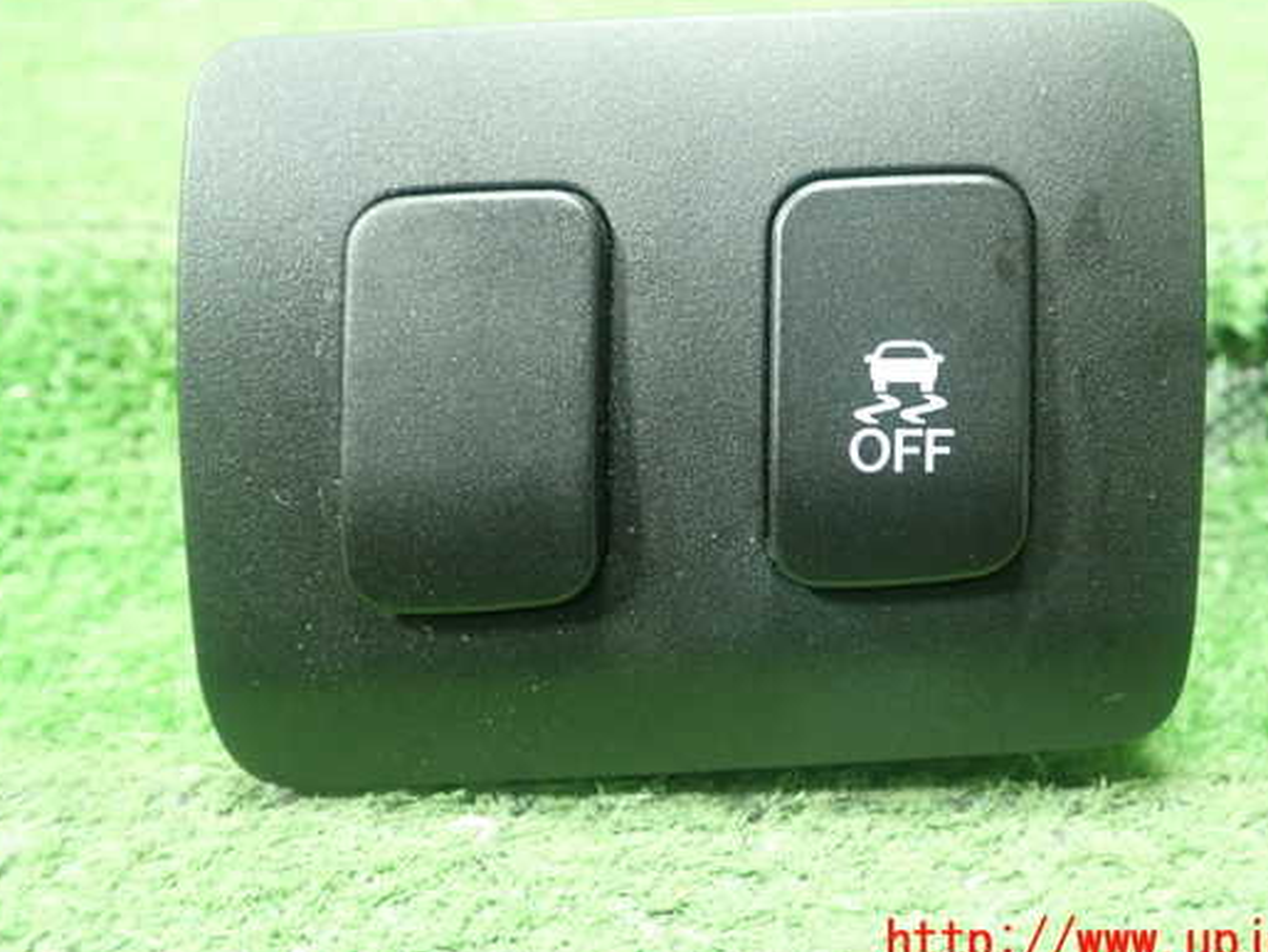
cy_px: 419
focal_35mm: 35
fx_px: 1283
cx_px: 703
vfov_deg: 40.7
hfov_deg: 52.5
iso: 800
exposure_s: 1/50
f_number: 2.3
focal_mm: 5.5
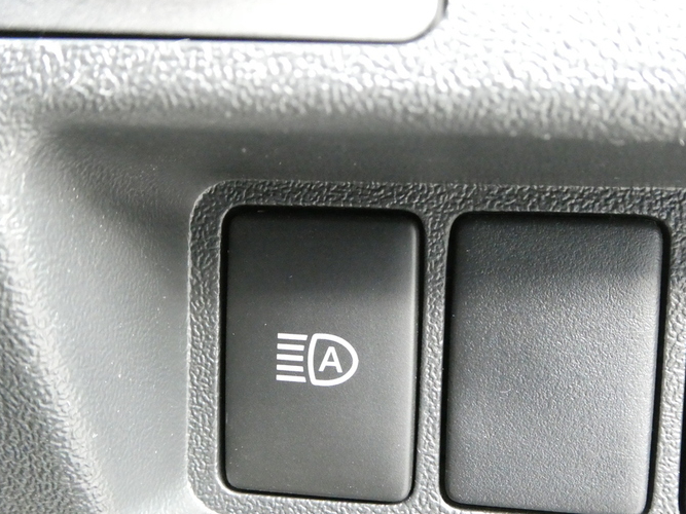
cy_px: 303
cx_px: 328
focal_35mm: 42
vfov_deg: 34.2
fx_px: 832
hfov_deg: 44.8
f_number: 4
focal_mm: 6.3
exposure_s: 1/50
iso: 1600
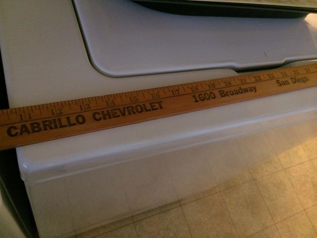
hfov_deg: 60.0
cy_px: 119
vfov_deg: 46.8
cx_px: 158
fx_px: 275
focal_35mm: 30
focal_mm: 4.12
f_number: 2.2
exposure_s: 1/15
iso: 640
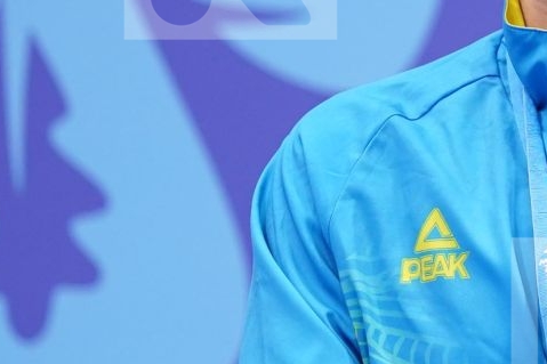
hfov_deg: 0.9
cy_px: -64
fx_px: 34265
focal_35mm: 2256
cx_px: 618
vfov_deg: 0.6
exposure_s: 1/500
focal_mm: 400
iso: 800
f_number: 2.8
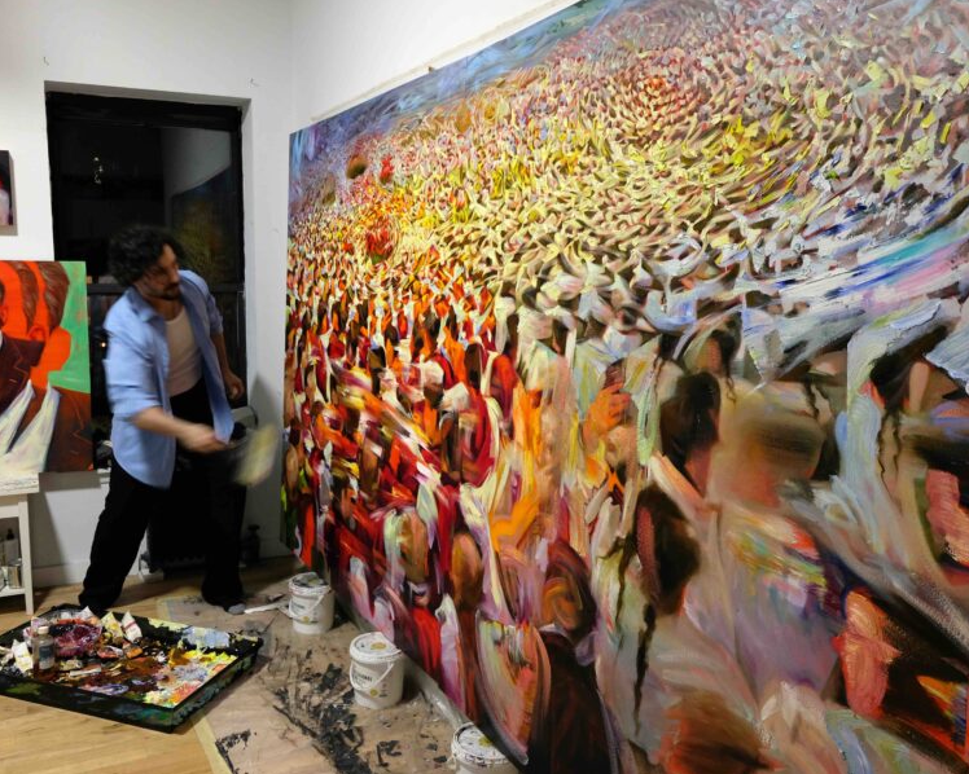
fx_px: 803
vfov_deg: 51.5
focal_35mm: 28
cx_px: 413
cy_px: 396
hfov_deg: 61.9
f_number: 3.5
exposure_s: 1/30
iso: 1250
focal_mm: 16
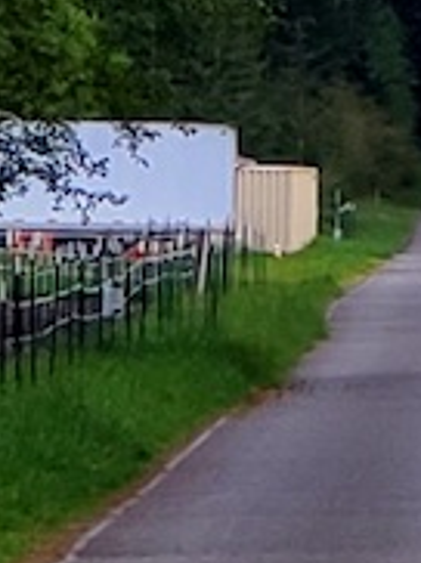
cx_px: 588
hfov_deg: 8.0
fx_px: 2975
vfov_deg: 10.3
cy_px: -408
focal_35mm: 183
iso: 50
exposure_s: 1/101
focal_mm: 6
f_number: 2.4
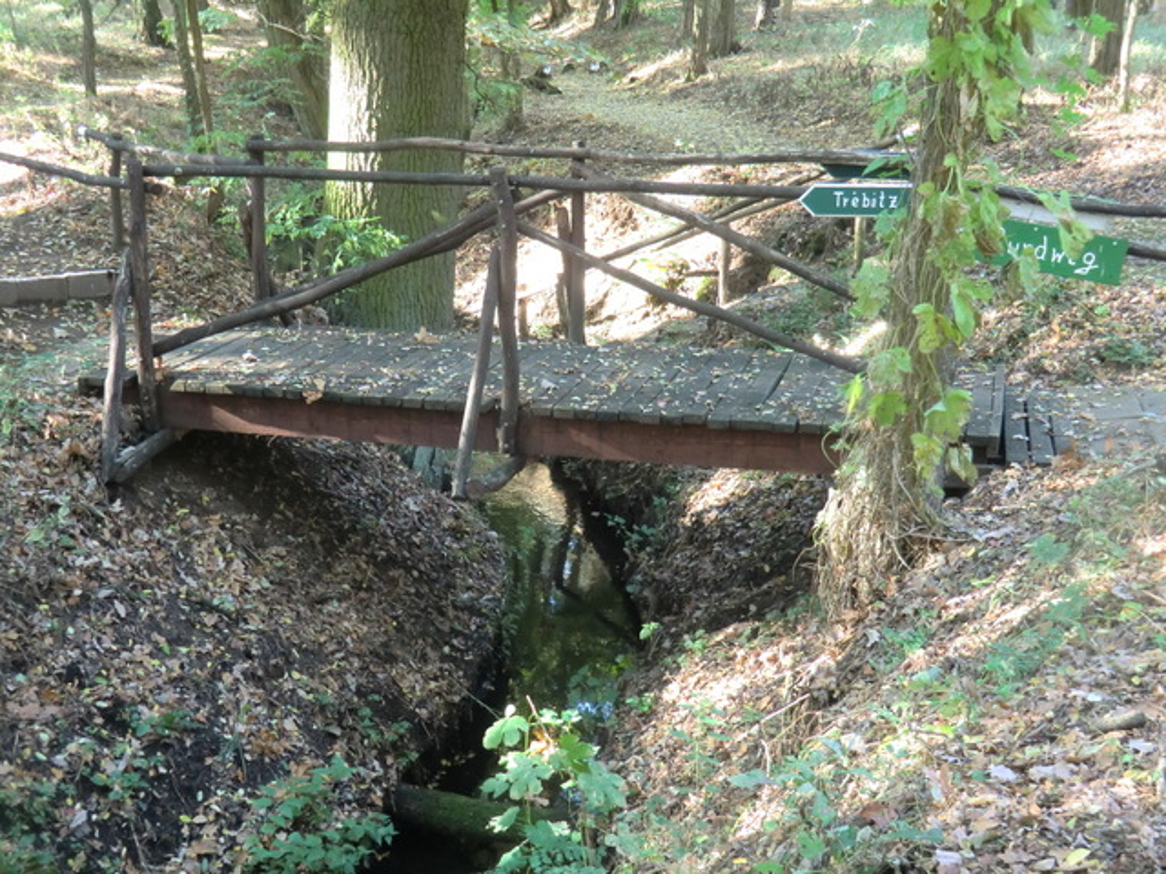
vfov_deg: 30.9
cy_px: 437
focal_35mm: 47
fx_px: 1583
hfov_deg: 40.4
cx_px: 583
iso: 400
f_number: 4
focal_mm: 8.4
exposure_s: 1/20
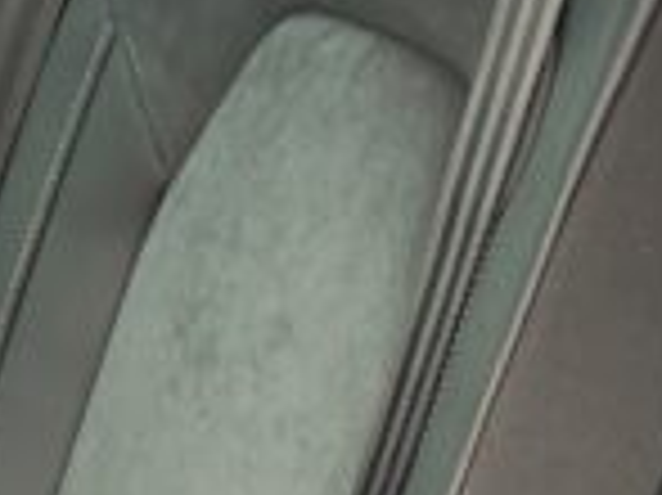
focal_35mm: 149
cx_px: 435
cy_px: 781
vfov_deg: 9.6
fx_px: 2847
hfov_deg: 13.2
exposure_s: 1/60
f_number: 1.78
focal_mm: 6.76
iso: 500
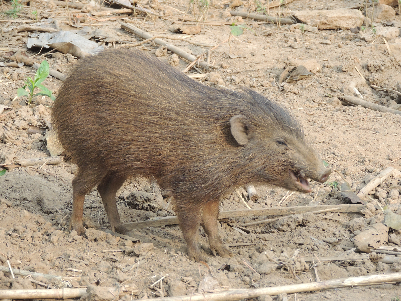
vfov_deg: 5.0
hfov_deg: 6.6
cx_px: 200
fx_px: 3475
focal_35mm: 300
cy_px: 150
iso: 360
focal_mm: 53.5
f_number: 4.8
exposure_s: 1/200
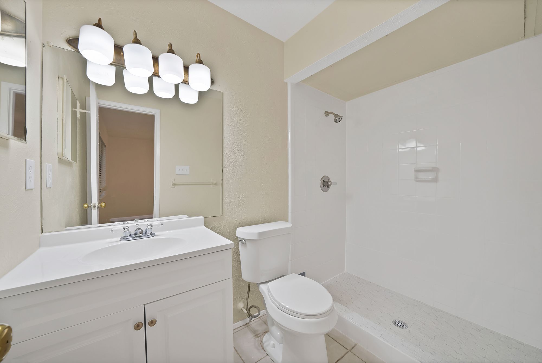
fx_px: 181
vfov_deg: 90.1
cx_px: 271
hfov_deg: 112.6
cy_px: 182
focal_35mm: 12
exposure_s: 1/10
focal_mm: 12
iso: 640
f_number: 9
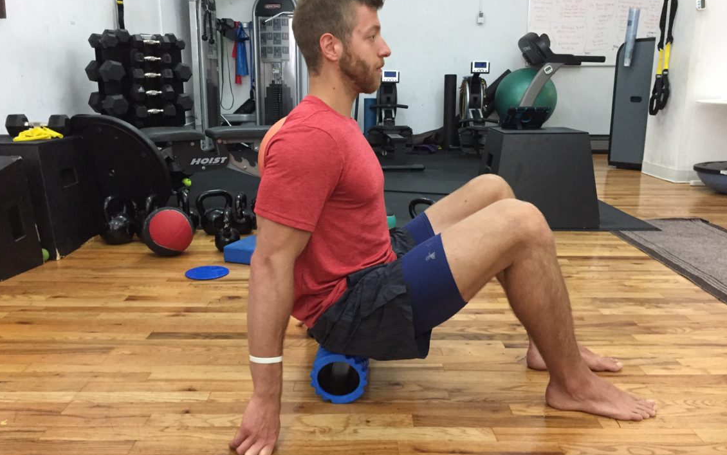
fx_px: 614
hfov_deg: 61.2
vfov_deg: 40.6
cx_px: 362
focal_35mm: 31
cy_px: 224
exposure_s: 1/30
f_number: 2.2
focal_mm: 4.15
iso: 250
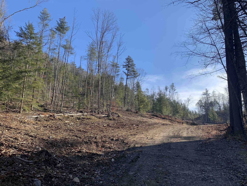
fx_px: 186
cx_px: 124
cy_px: 93
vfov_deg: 53.1
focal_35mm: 26
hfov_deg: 67.3
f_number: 1.8
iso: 25
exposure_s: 1/1427
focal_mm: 4.25
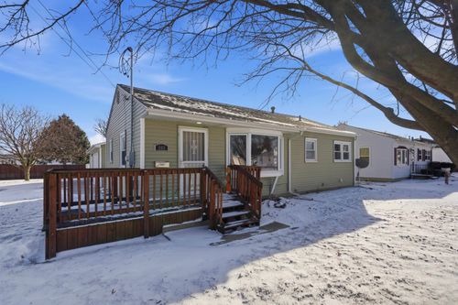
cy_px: 152
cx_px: 229
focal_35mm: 16
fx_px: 203
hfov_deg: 96.8
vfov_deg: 73.7
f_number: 8
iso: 500
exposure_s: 1/8000
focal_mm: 16
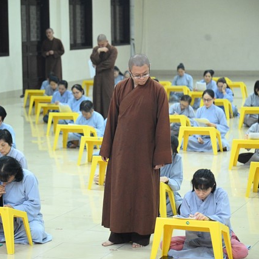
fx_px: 1007
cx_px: 116
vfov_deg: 14.7
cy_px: 129
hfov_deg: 14.6
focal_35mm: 119
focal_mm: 92
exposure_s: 1/200
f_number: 4
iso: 10000
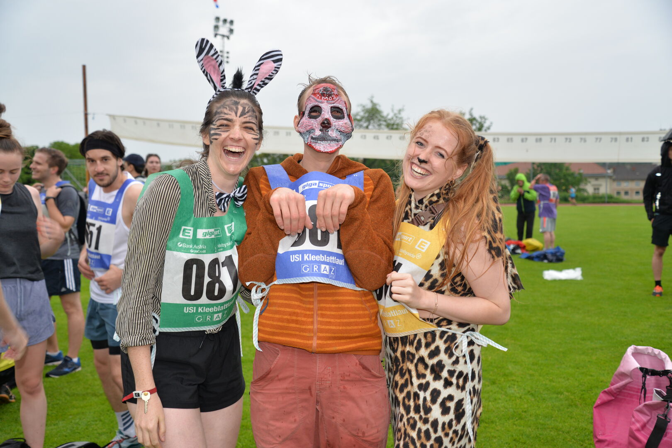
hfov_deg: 54.4
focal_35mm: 35
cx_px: 336
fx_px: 653
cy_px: 224
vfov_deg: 37.9
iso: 400
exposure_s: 1/60
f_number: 4
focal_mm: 35
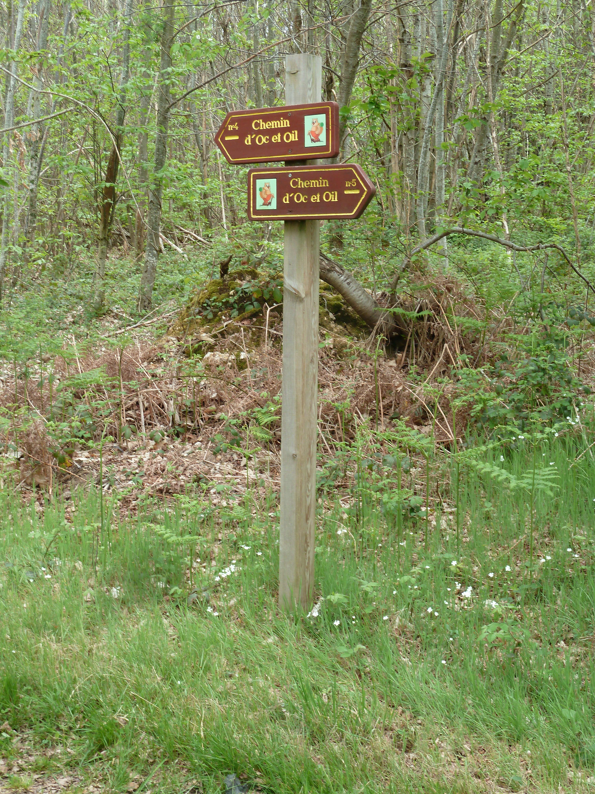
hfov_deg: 23.3
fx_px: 1444
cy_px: 397
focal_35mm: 63
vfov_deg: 30.7
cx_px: 298
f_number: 4
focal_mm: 10.3
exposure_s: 1/40
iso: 100
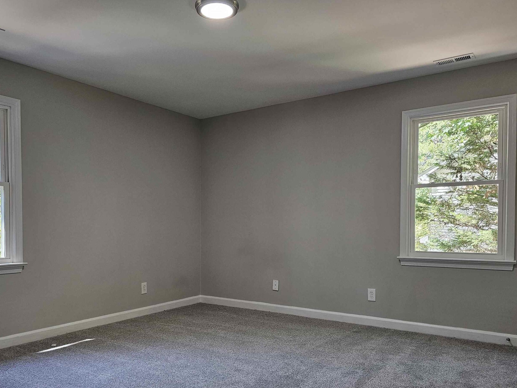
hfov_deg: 61.5
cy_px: 234
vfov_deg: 47.9
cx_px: 233
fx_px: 433
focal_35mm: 29
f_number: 1.7
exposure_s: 1/120
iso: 250
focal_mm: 6.3
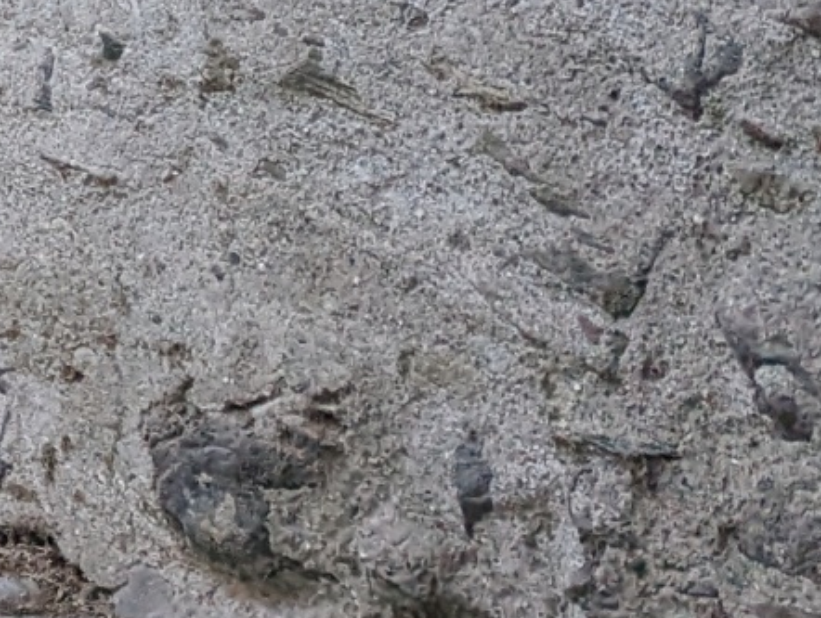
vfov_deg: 10.2
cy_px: -419
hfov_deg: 10.6
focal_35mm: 139
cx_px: -1516
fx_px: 3302
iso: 46
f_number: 1.85
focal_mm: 6.81
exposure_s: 1/286
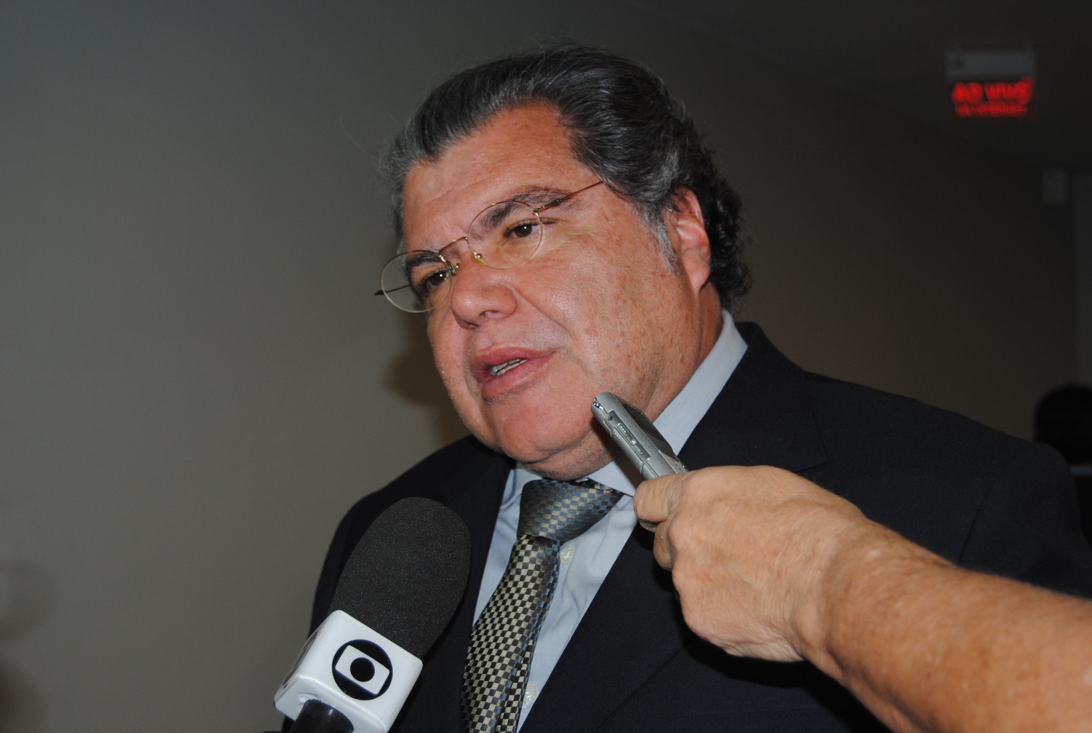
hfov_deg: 29.8
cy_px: 366
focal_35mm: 68
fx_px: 2052
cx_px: 546
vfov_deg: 20.3
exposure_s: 1/60
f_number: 5.3
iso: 200
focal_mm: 45
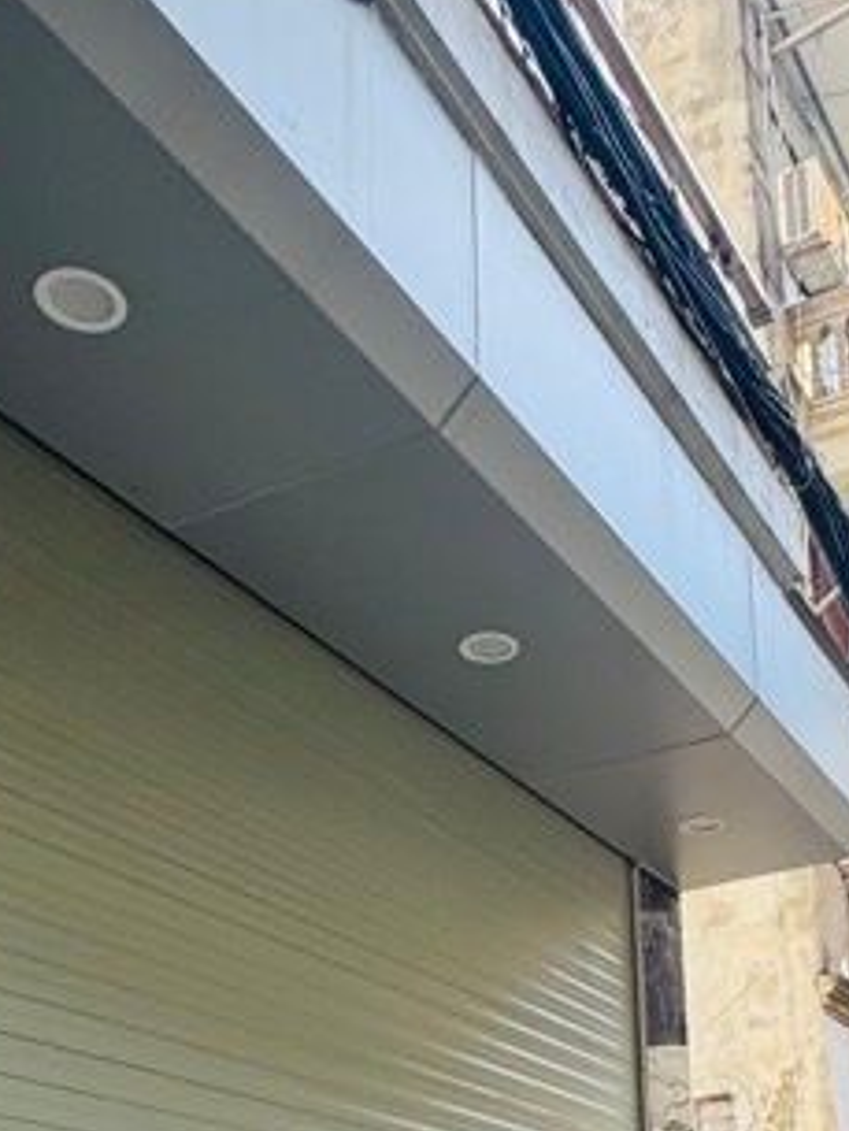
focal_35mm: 47
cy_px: 1075
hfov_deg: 30.3
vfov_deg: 37.1
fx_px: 1536
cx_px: 660
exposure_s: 1/144
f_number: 2.2
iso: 40
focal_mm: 2.22
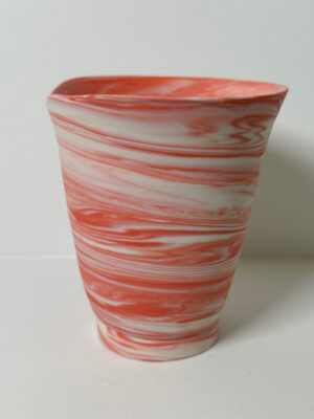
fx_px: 581
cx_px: 157
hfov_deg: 30.3
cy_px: 210
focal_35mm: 48
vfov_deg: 39.7
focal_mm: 6.86
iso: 80
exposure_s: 1/143
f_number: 1.78
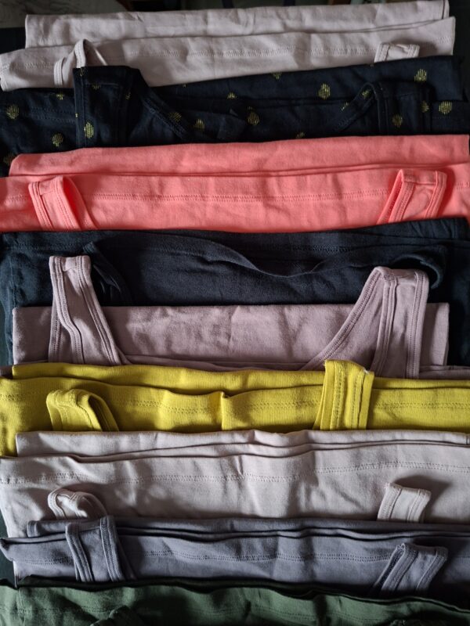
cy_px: 313
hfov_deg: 58.9
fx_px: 416
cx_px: 235
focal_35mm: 23
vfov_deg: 73.9
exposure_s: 1/25
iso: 500
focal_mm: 5.54
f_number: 1.8
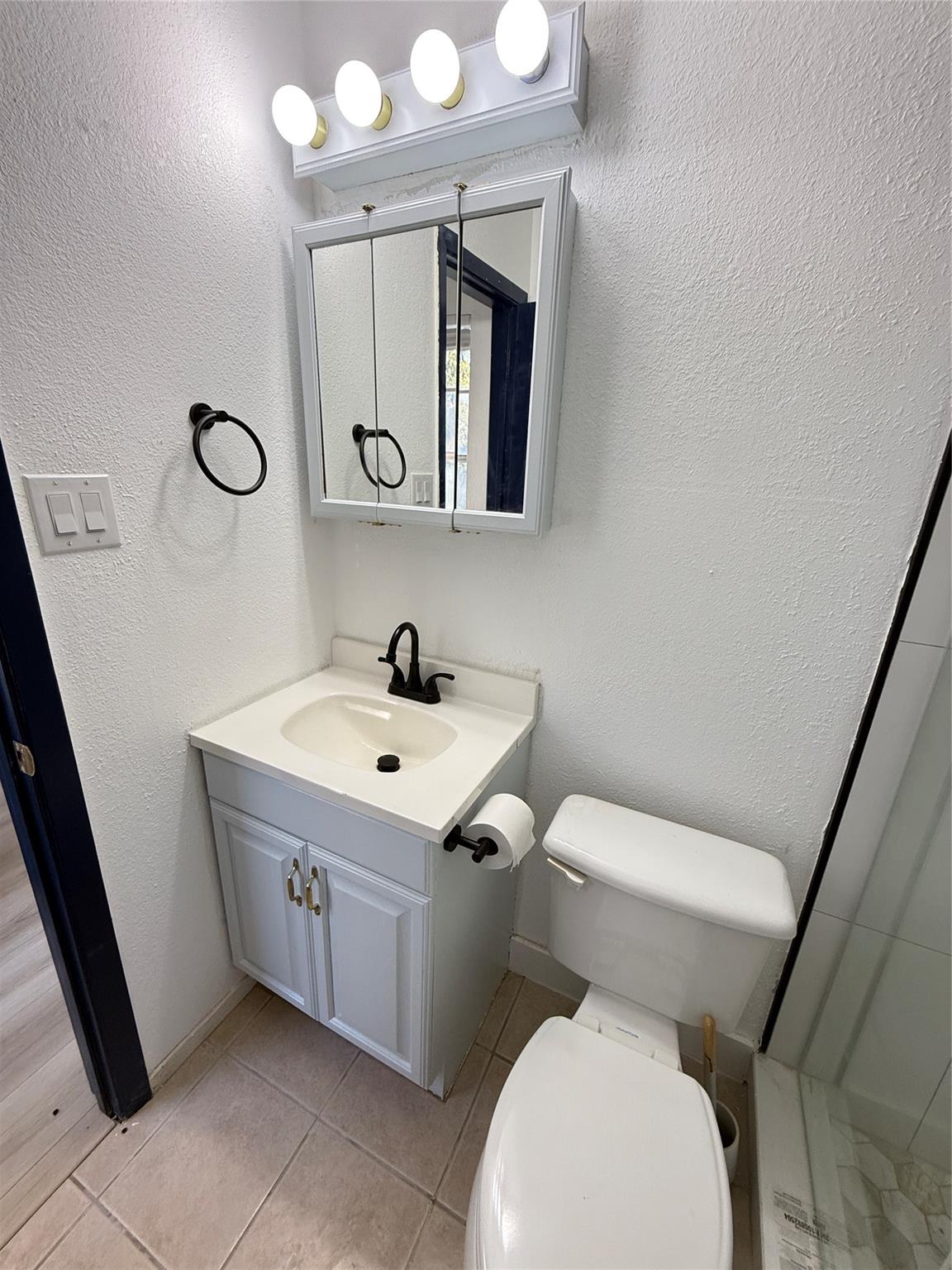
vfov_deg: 102.1
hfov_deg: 85.7
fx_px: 513
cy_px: 635
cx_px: 476
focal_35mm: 14
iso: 125
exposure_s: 1/99
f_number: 2.2
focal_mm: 2.22
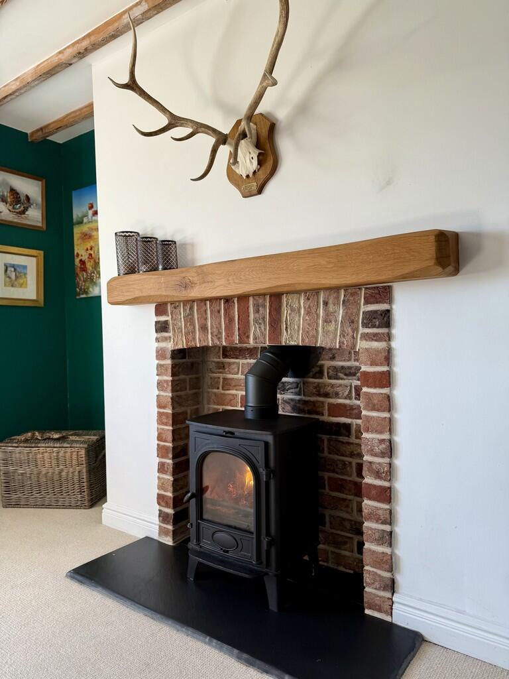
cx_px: 254
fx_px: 471
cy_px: 340
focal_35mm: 24
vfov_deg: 71.6
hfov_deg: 56.8
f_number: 1.78
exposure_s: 1/121
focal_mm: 6.76
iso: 64
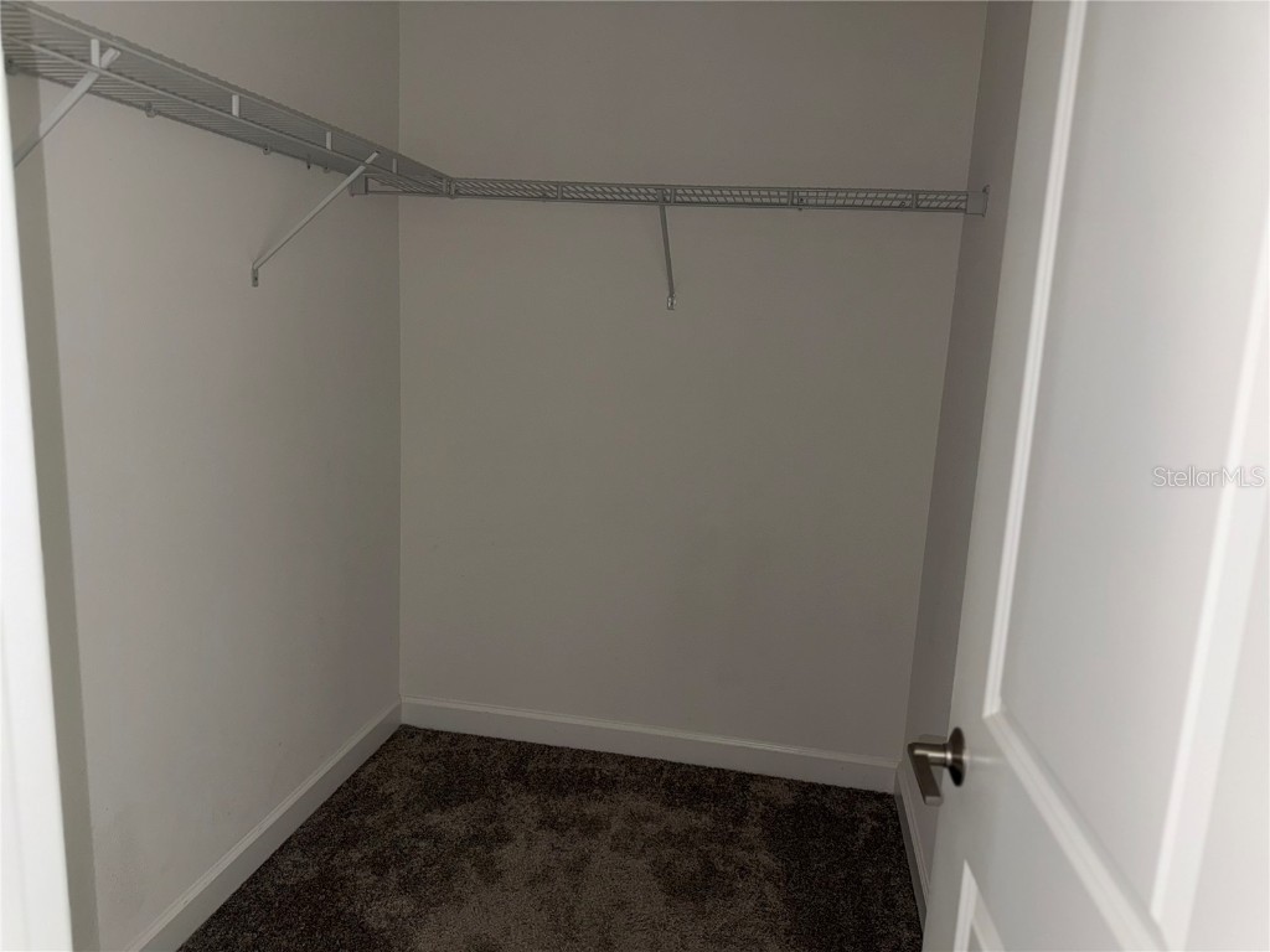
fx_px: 881
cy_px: 476
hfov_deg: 71.6
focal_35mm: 24
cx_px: 635
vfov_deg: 56.8
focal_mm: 6.76
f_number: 1.78
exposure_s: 1/46
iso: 100
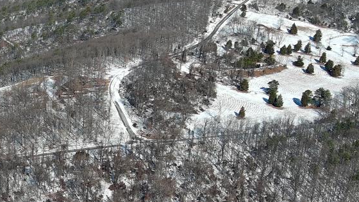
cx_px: -60
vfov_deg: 10.9
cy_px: 125
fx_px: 1057
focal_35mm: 111
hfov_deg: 18.4
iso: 100
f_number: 2.8
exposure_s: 1/1560
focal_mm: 10.57
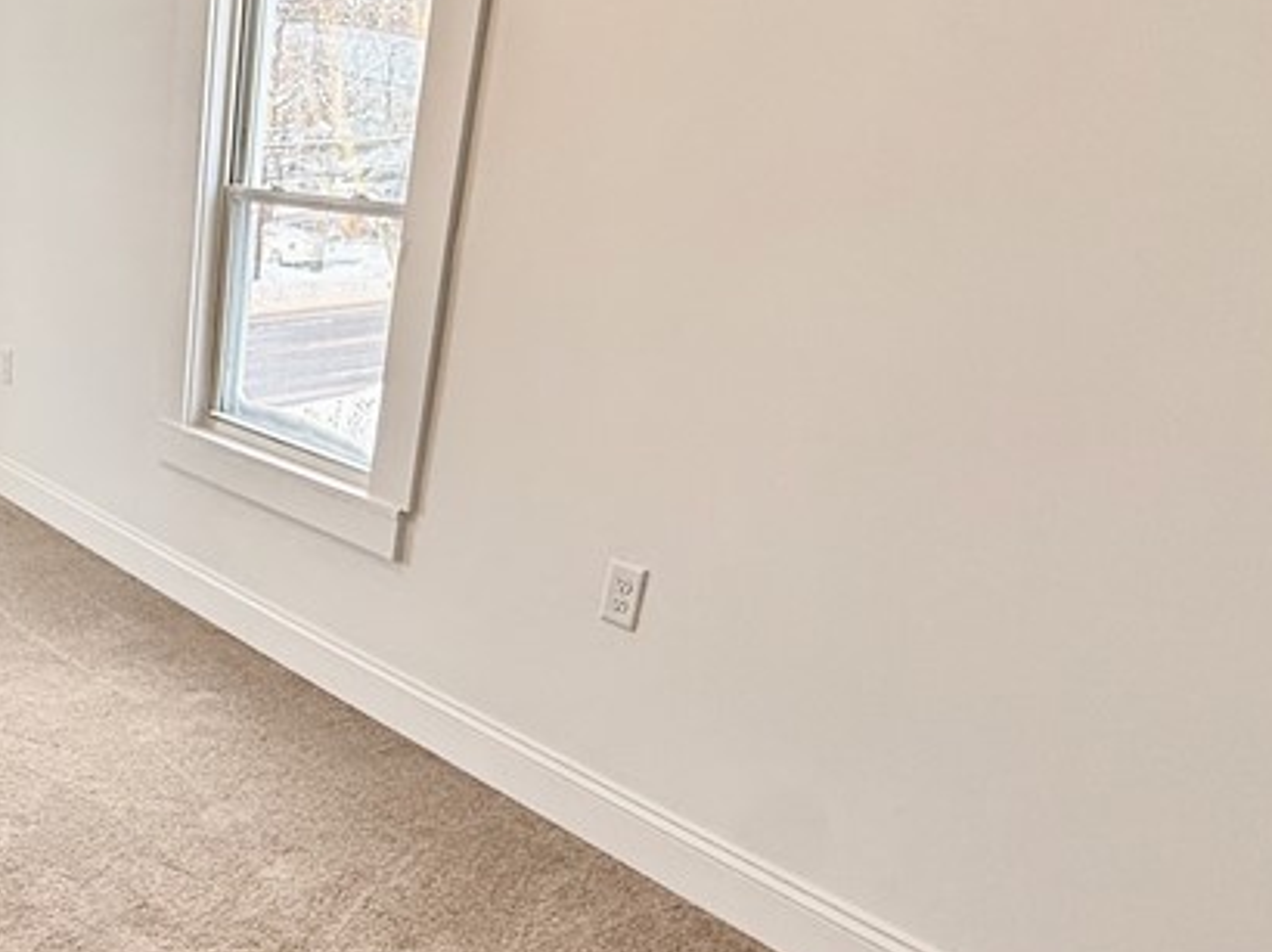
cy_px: 645
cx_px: 68
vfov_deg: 40.1
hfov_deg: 46.2
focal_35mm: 35
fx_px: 1285
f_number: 2.2
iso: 125
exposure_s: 1/120
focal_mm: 2.22
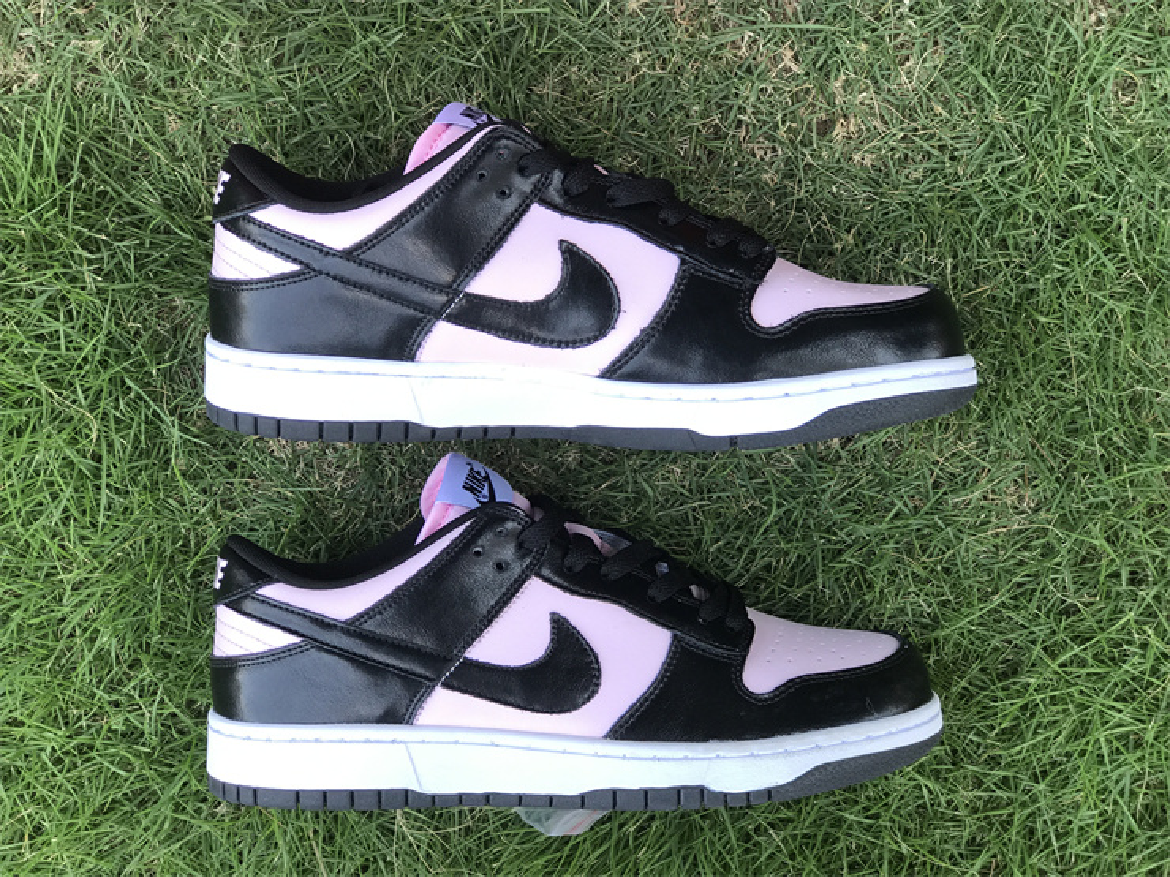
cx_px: 585
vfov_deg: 25.7
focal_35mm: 57
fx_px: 1927
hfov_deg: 33.8
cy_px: 438
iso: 25
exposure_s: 1/100
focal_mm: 6.6
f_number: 2.8
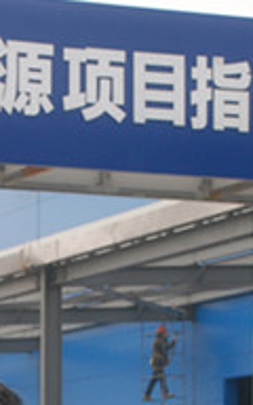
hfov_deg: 6.3
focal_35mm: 206
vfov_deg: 10.1
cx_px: -53
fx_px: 2273
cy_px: 445
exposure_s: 1/250
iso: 250
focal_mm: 38
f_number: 8
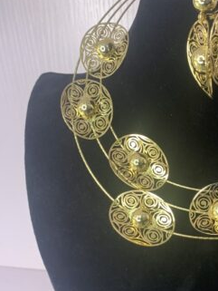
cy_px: 189
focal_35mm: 54
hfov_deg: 25.5
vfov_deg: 35.3
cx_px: 224
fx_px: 453
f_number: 1.8
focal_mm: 4.25
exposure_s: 1/98
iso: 50
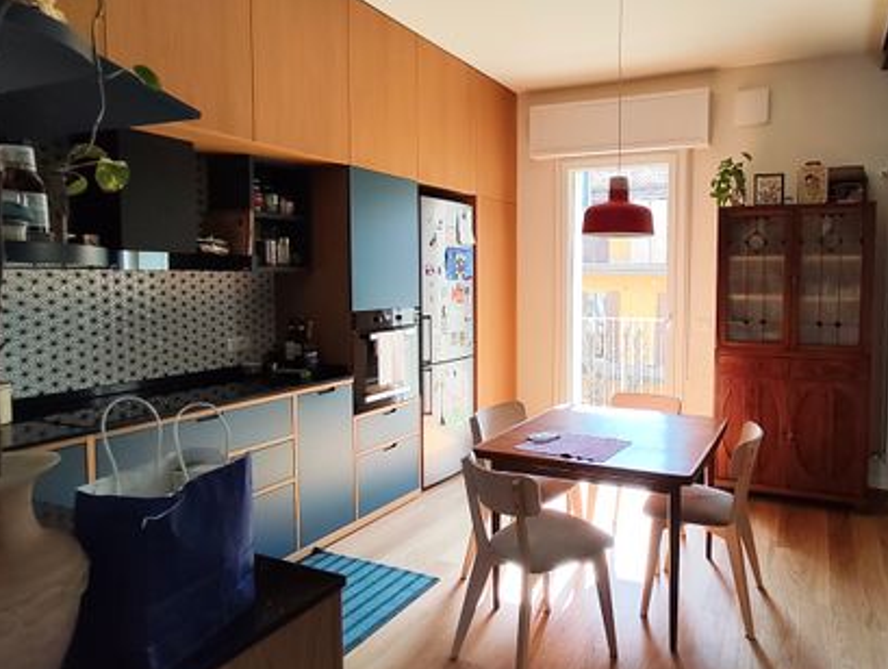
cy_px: 314
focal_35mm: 22
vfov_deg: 61.2
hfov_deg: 73.4
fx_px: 565
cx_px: 608
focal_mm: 1.65
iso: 50
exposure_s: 1/126
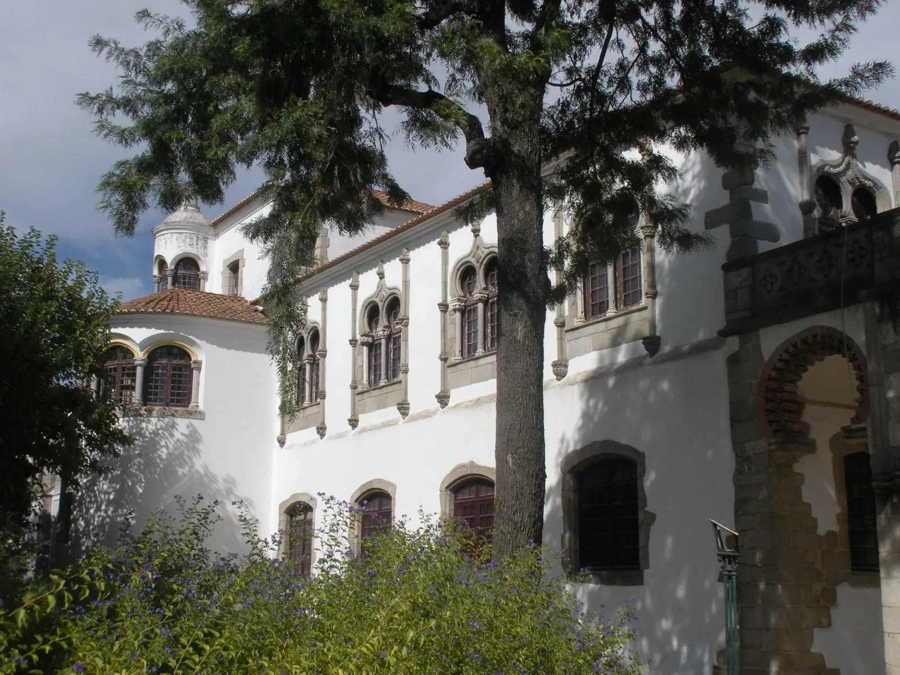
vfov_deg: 32.9
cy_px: 338
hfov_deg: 42.9
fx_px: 1144
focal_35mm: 44
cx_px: 450
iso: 100
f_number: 6.4
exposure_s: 1/661
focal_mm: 7.7
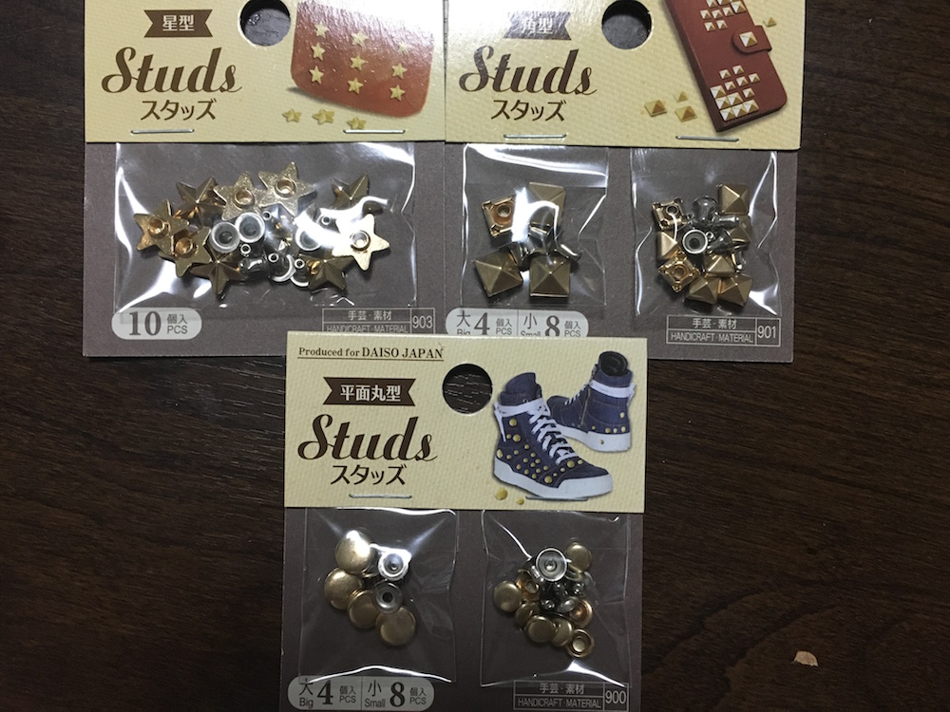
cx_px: 475
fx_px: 796
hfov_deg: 61.7
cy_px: 356
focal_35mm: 29
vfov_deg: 48.2
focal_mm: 4.15
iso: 160
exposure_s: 1/30
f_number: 2.2
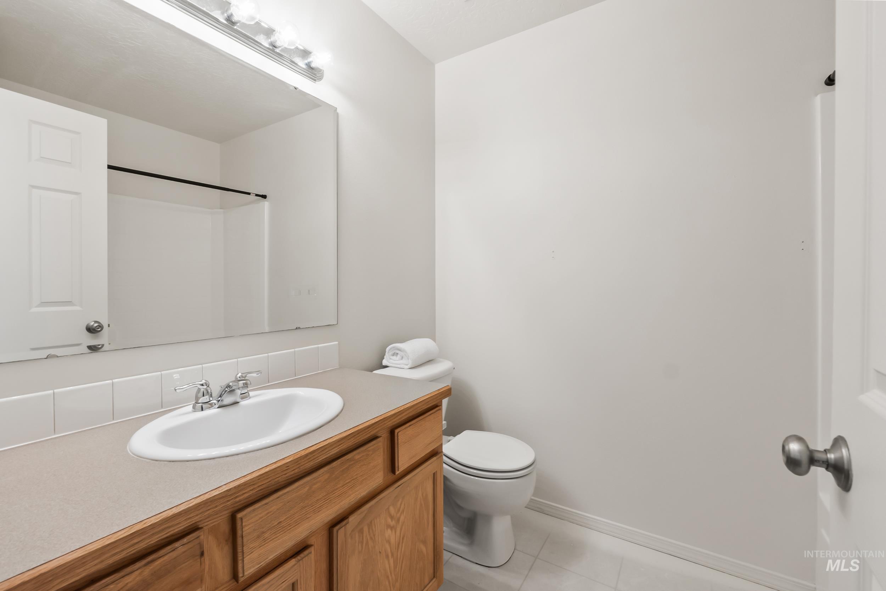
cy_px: 296
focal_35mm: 15
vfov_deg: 77.3
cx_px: 443
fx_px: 369
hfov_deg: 100.4
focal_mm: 10
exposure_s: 1/5
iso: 200
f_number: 7.1
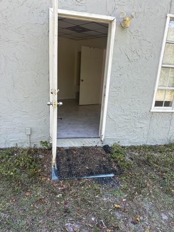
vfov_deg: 71.6
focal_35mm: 24
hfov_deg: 56.8
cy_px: 116
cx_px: 87
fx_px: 161
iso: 80
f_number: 1.78
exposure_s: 1/286
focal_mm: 6.86
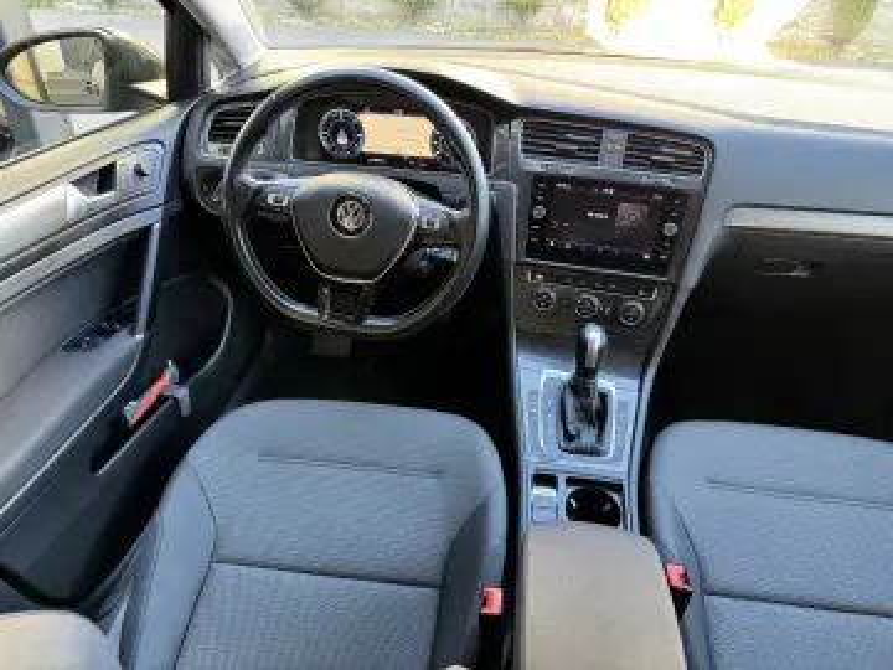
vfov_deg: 56.8
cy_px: 335
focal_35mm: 24
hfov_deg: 71.6
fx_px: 619
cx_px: 446
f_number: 1.78
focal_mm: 6.76
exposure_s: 1/56
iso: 320
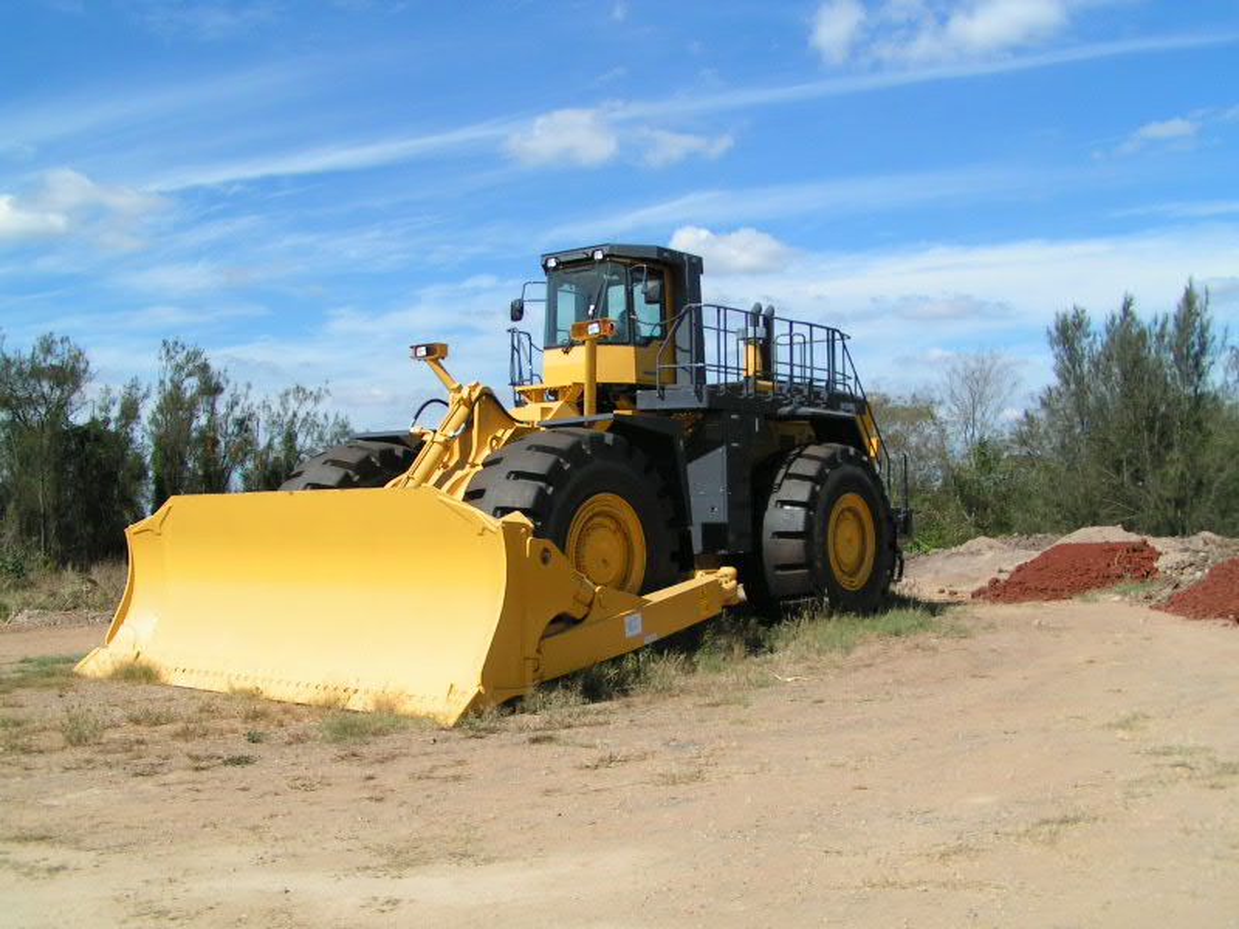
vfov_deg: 37.7
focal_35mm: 38
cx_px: 620
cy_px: 464
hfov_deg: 49.0
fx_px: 1360
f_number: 5.6
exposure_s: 1/800
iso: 50
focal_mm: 5.8
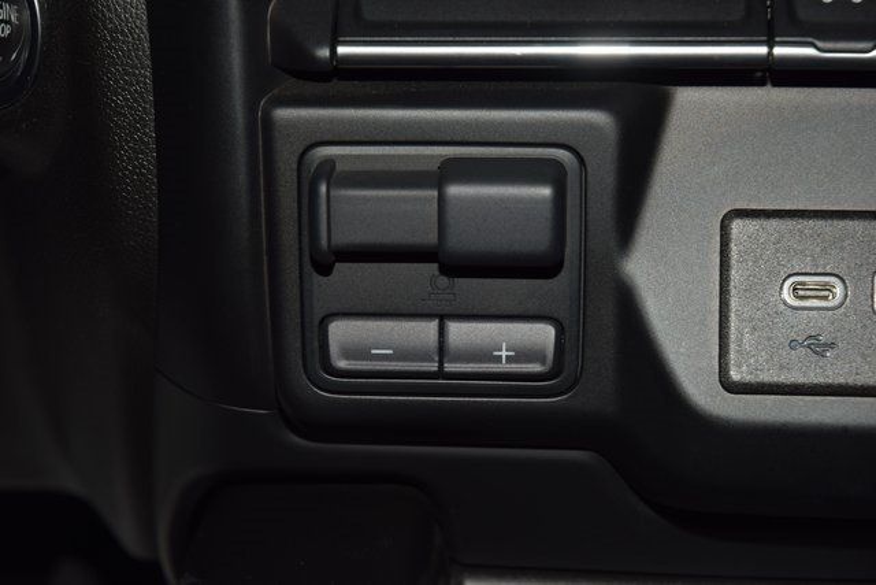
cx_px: 438
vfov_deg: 13.0
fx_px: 2555
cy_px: 292
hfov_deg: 19.5
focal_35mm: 105
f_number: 8
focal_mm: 70
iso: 100
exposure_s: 1/125
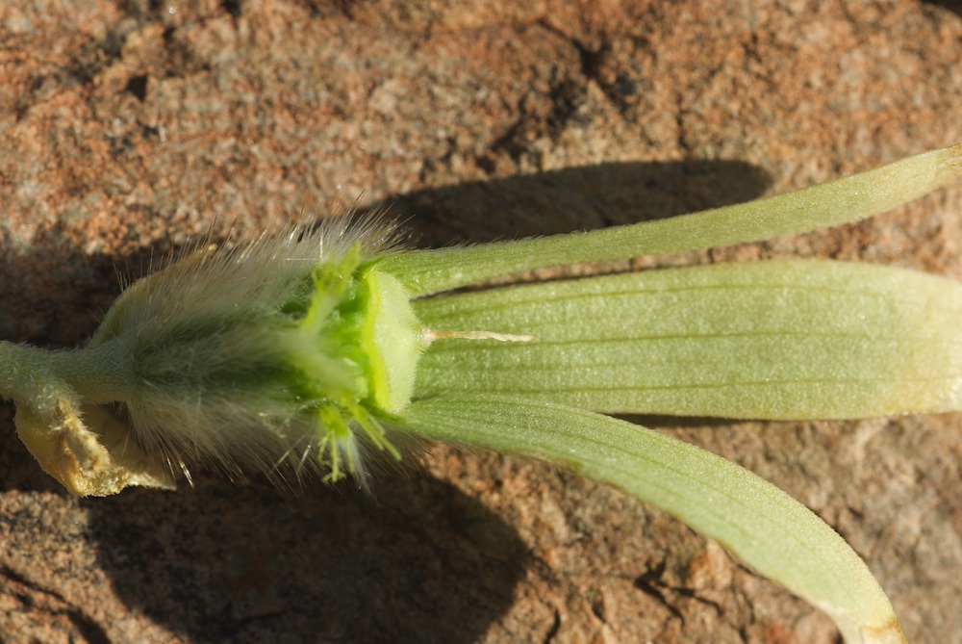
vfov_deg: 10.2
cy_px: 322
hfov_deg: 15.2
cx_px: 481
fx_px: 3611
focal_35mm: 135
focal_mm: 90
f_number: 14
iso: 200
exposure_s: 1/160
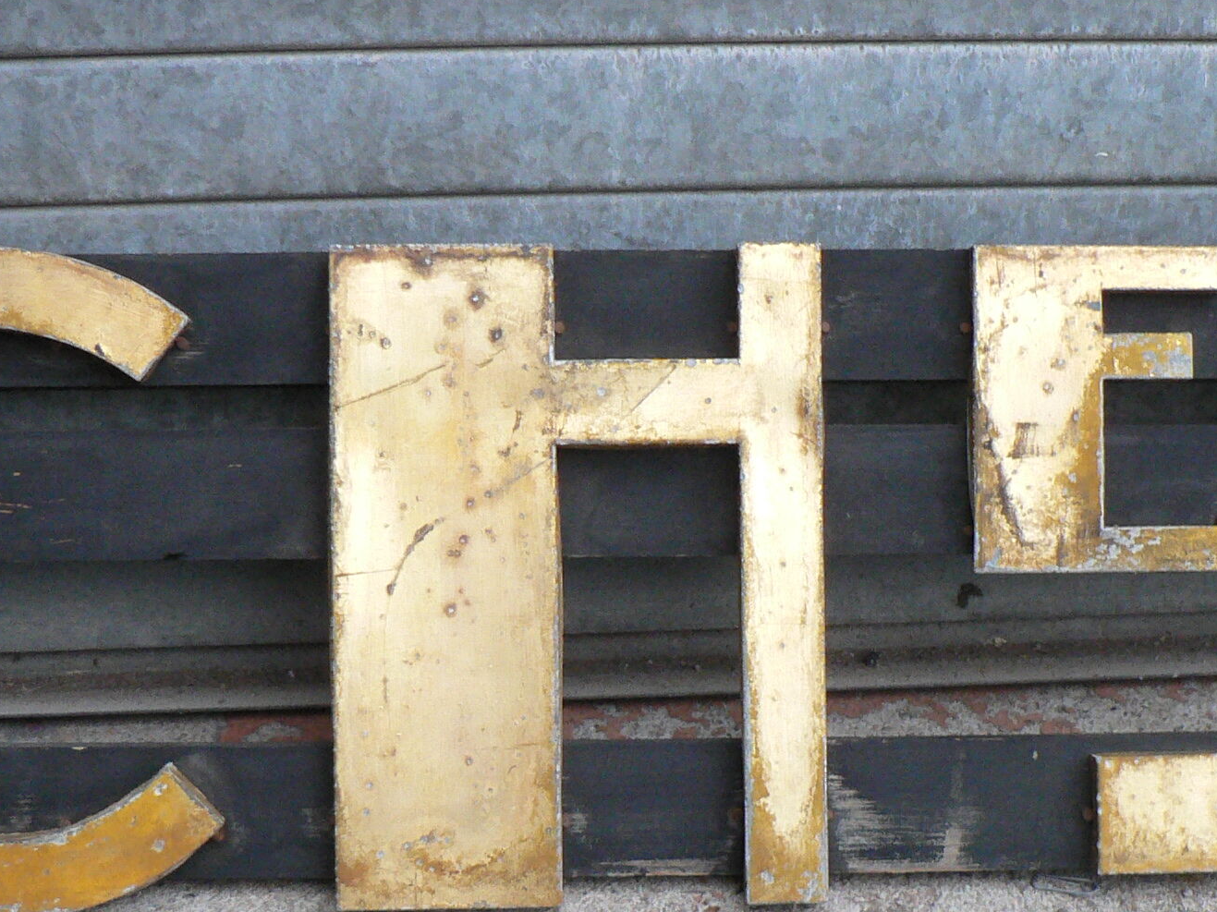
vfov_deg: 21.0
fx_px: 2460
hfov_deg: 27.8
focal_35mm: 70
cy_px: 542
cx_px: 667
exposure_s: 1/30
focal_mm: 6
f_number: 2.8
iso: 200
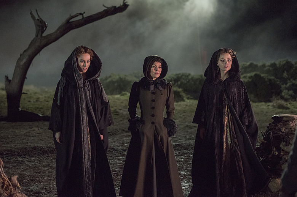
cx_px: 148
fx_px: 412
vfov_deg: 27.0
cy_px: 98
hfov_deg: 39.6
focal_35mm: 50
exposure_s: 1/125
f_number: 2.2
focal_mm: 50
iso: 3200
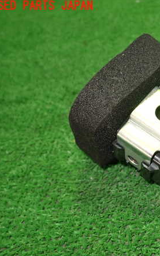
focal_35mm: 43
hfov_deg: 28.0
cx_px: 161
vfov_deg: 46.2
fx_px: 300
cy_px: 129
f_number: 2.3
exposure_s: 1/30
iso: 250
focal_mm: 5.4
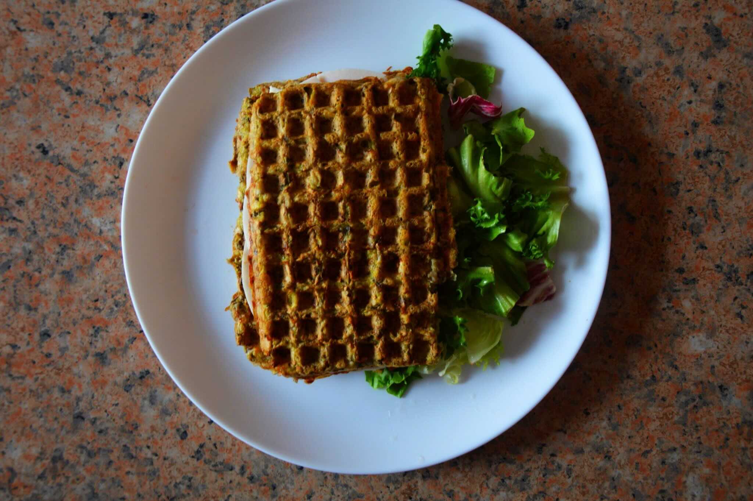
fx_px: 752
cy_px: 250
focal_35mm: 36
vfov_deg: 36.8
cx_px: 376
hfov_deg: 53.2
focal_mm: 24
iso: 560
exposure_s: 1/15
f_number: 3.8
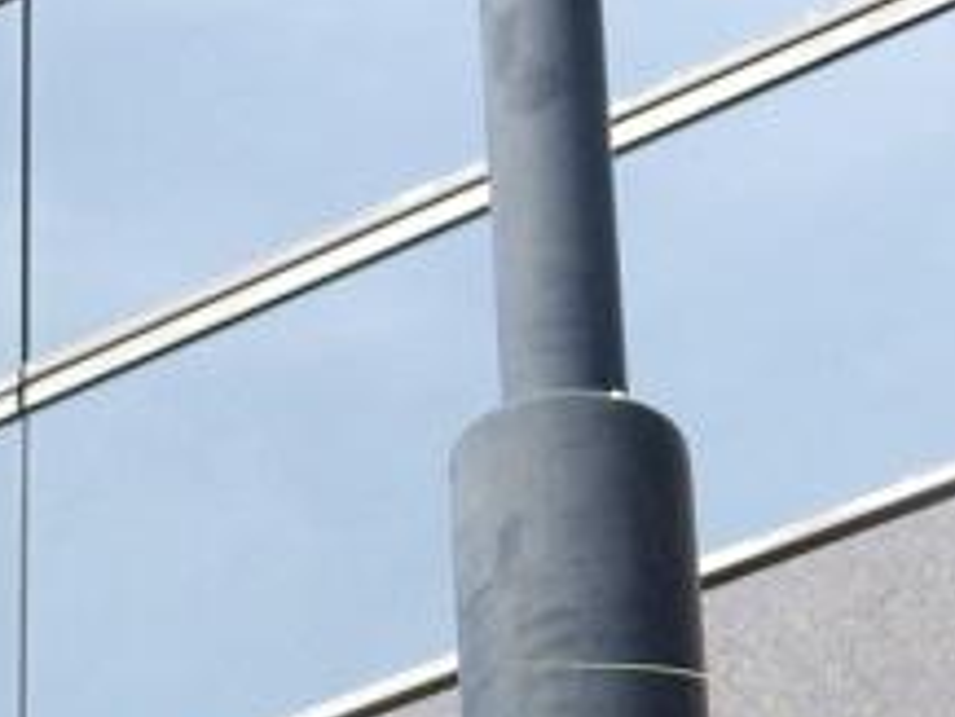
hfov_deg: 10.5
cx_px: 621
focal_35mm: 189
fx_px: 5217
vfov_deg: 7.4
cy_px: 1641
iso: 100
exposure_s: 1/1000
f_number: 3.6
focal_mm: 7.4
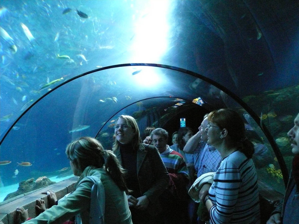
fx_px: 302
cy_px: 112
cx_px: 150
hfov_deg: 52.6
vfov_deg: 40.7
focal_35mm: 35
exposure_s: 1/30
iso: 800
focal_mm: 7.4
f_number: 2.8
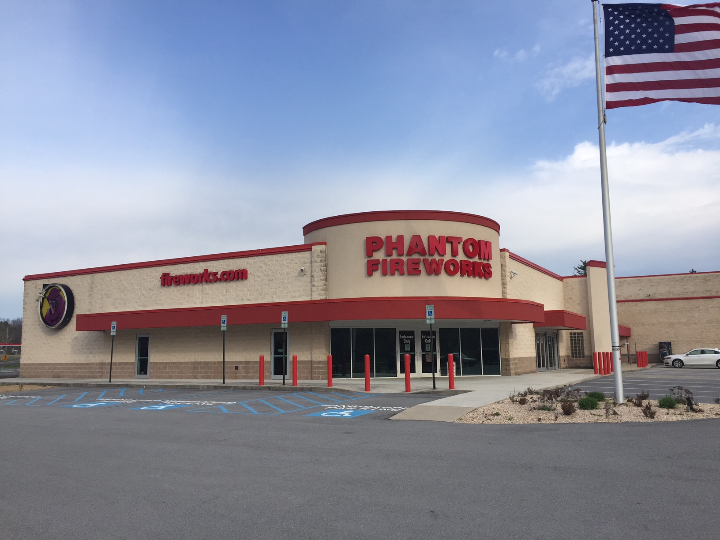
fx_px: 603
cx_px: 360
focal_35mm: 29
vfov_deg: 48.2
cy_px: 270
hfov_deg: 61.7
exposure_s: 1/1319
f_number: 2.2
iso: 32
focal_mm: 4.15
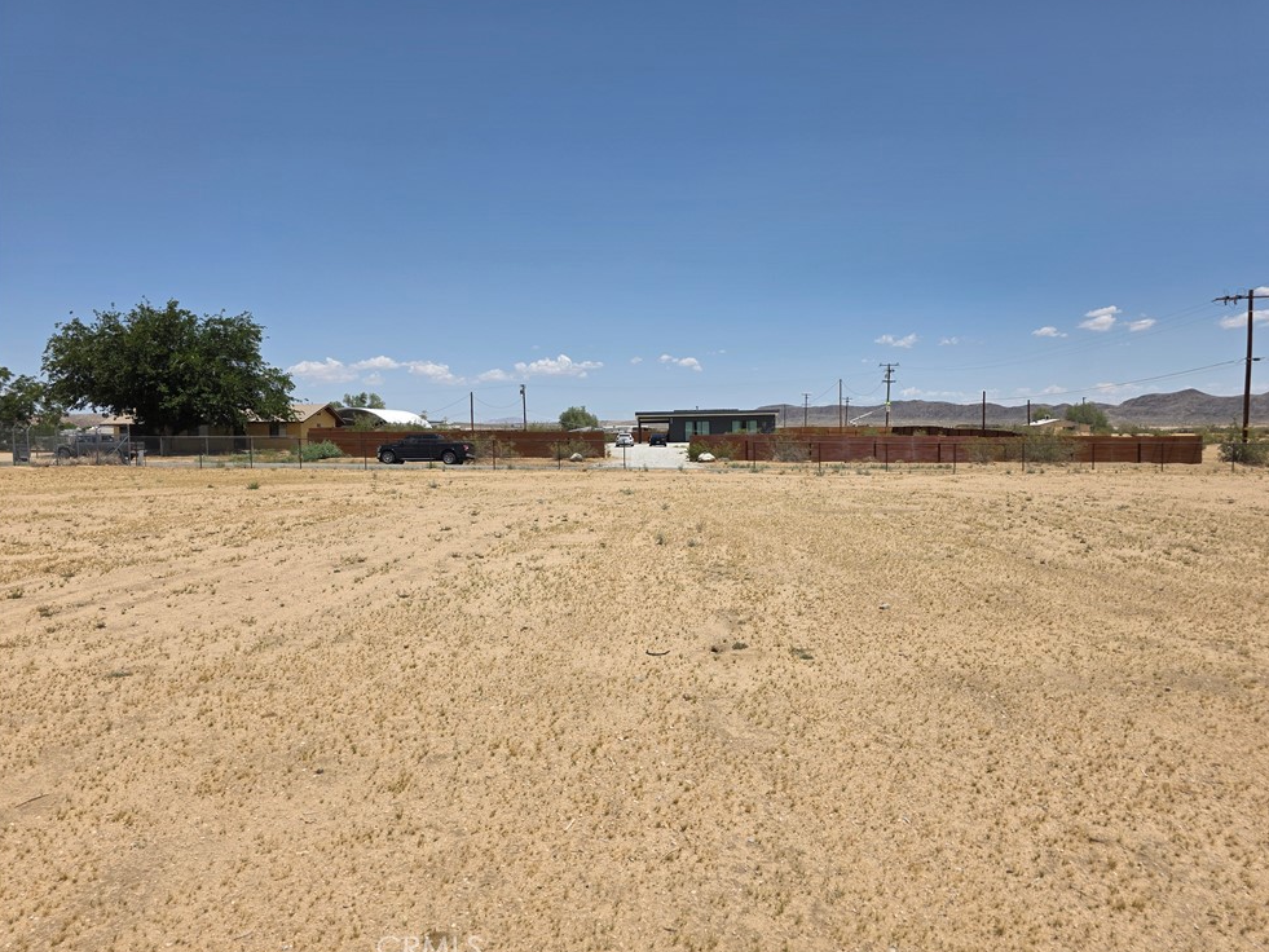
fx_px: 880
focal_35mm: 24
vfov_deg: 56.8
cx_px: 655
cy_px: 470
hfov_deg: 71.6
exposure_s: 1/7944
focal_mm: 6.3
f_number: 1.7
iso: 50
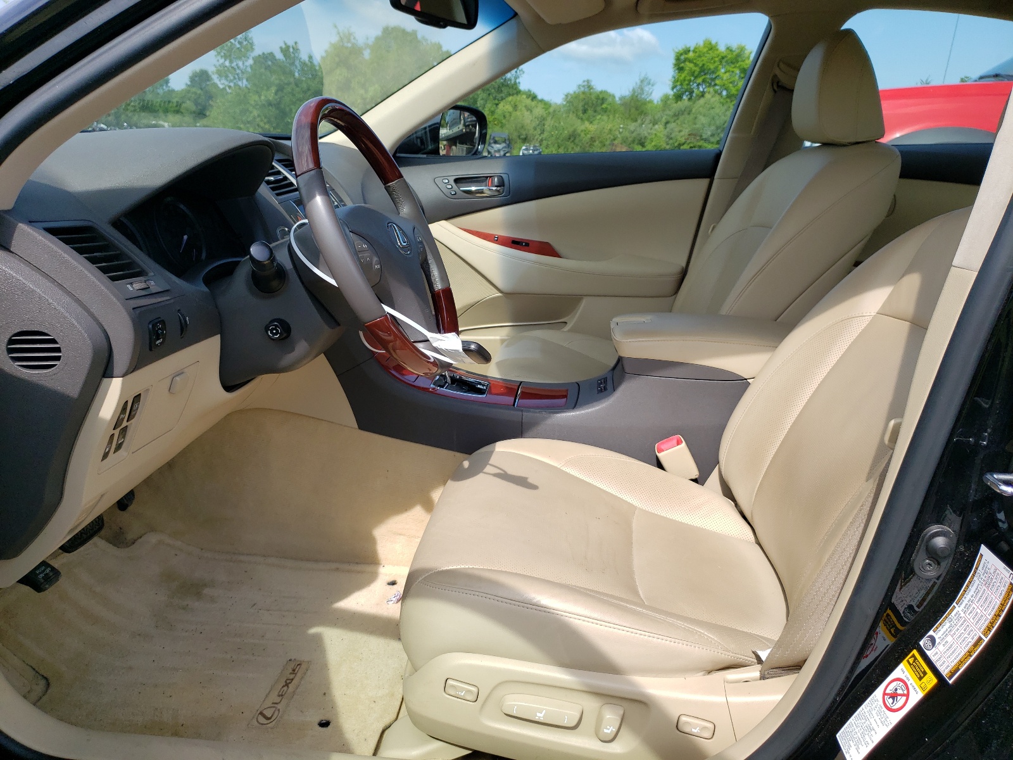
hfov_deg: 67.3
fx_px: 761
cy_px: 380
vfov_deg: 53.1
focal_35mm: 26
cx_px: 506
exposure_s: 1/1667
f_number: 1.5
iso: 50
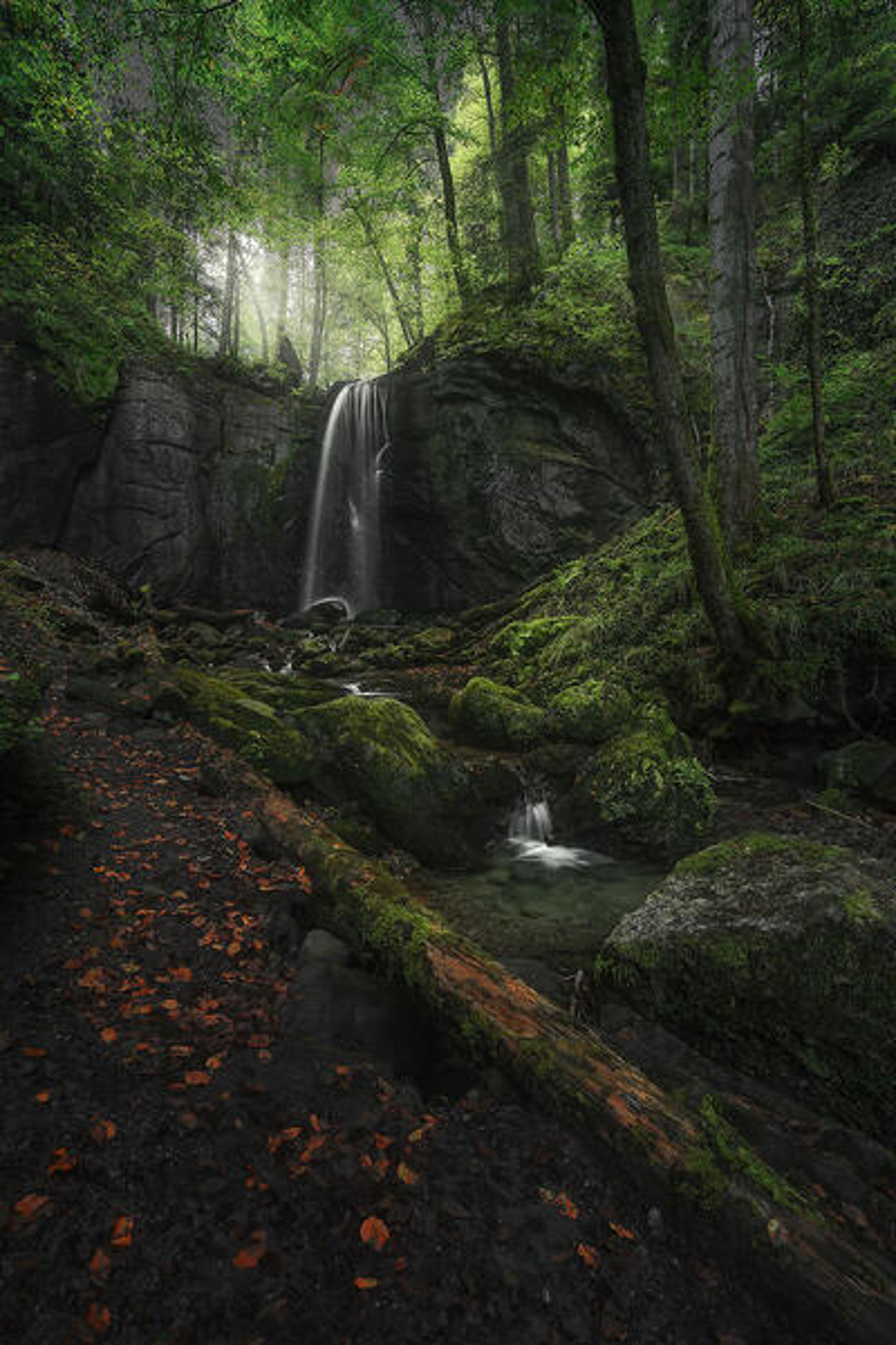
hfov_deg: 73.7
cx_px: 448
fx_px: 597
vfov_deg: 96.7
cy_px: 672
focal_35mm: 16
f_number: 8
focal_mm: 16
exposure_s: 1/2
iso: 200
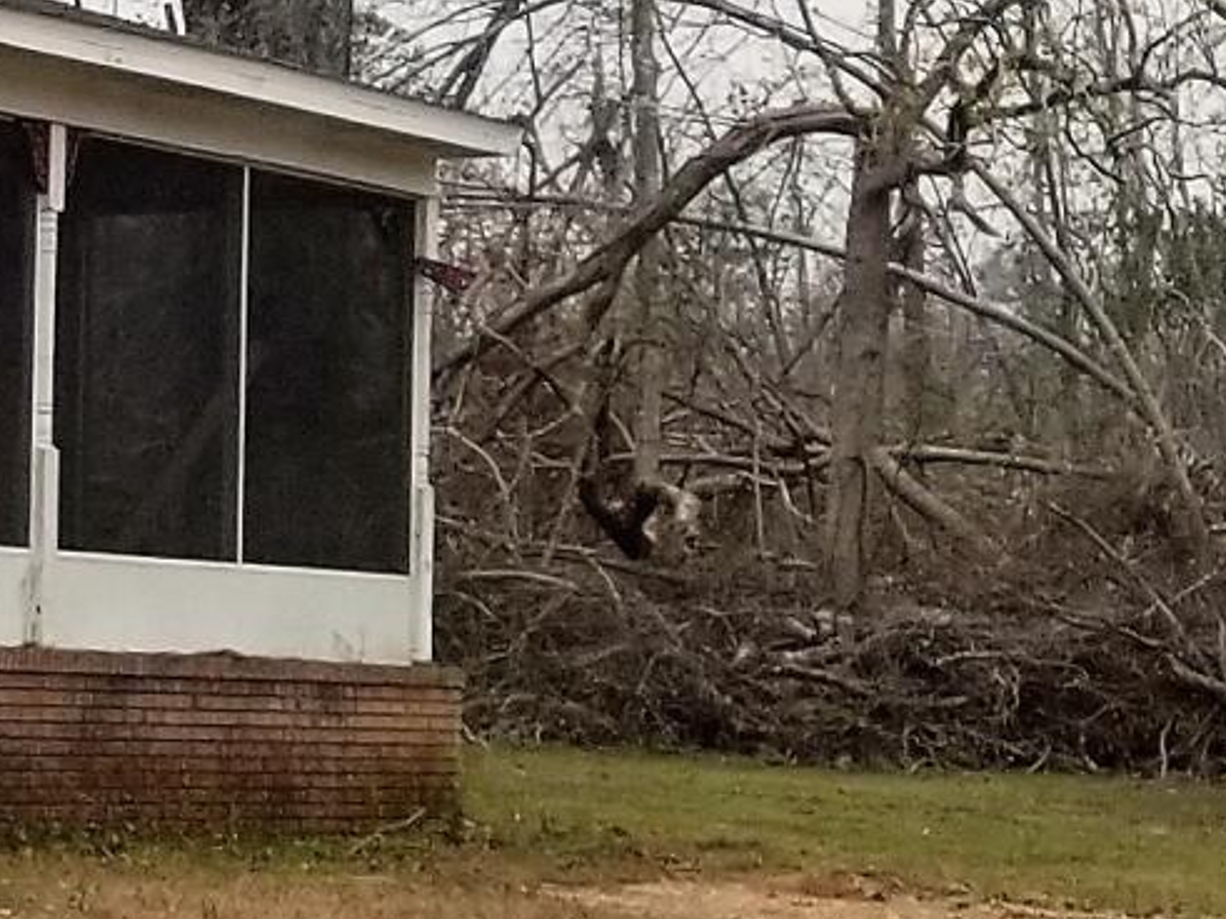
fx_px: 5630
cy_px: 427
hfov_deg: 10.5
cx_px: -1825
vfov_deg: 9.3
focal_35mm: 159
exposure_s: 1/1852
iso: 50
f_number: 1.7
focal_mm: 4.25
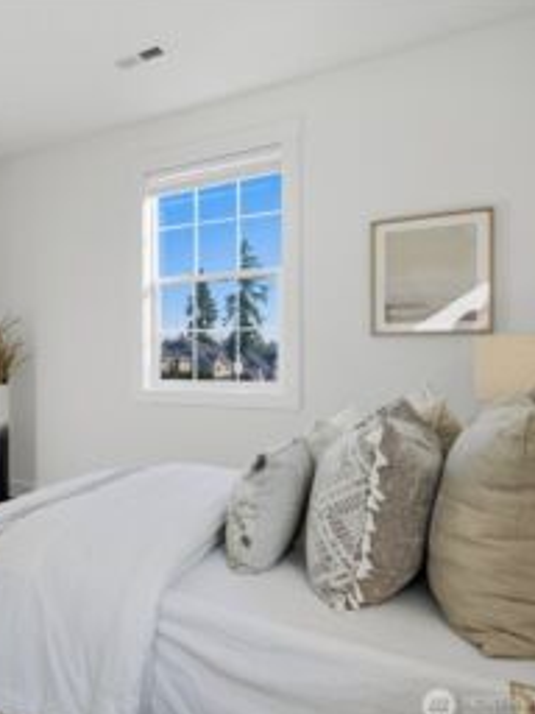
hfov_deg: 45.1
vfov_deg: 65.3
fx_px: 556
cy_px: 358
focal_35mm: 27
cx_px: 25
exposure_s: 1/160
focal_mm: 18
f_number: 9
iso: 400
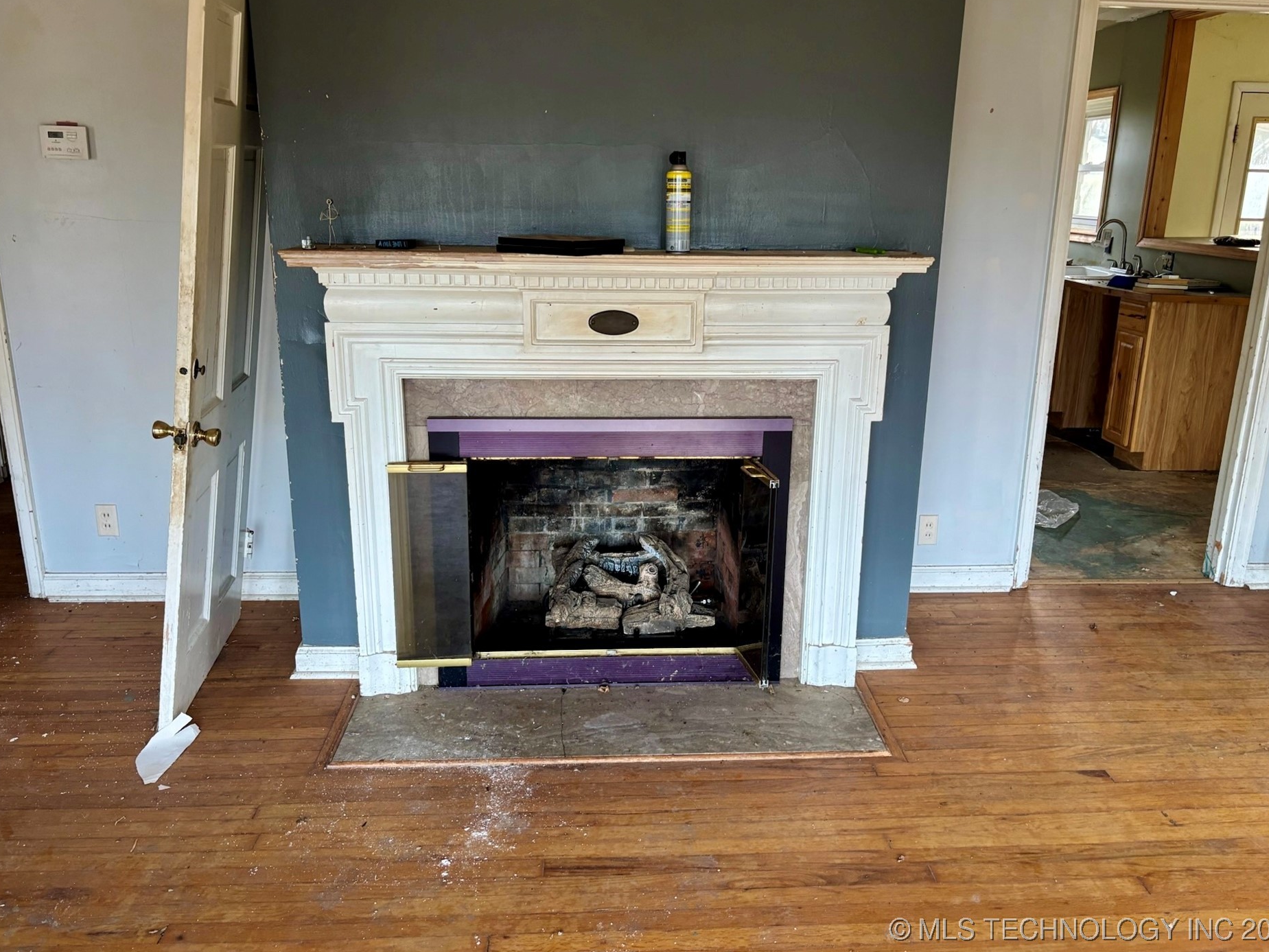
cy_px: 464
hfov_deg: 65.3
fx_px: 990
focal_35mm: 27
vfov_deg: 51.4
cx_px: 652
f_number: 1.6
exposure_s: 1/60
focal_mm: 5.96
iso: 125
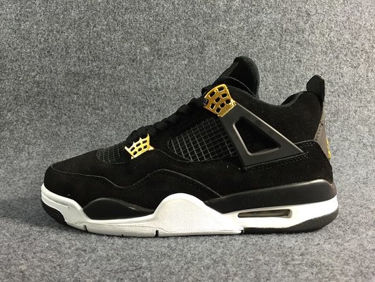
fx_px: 314
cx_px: 188
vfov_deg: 48.3
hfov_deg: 61.6
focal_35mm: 29
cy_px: 141
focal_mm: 4.15
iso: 160
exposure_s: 1/33
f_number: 2.2
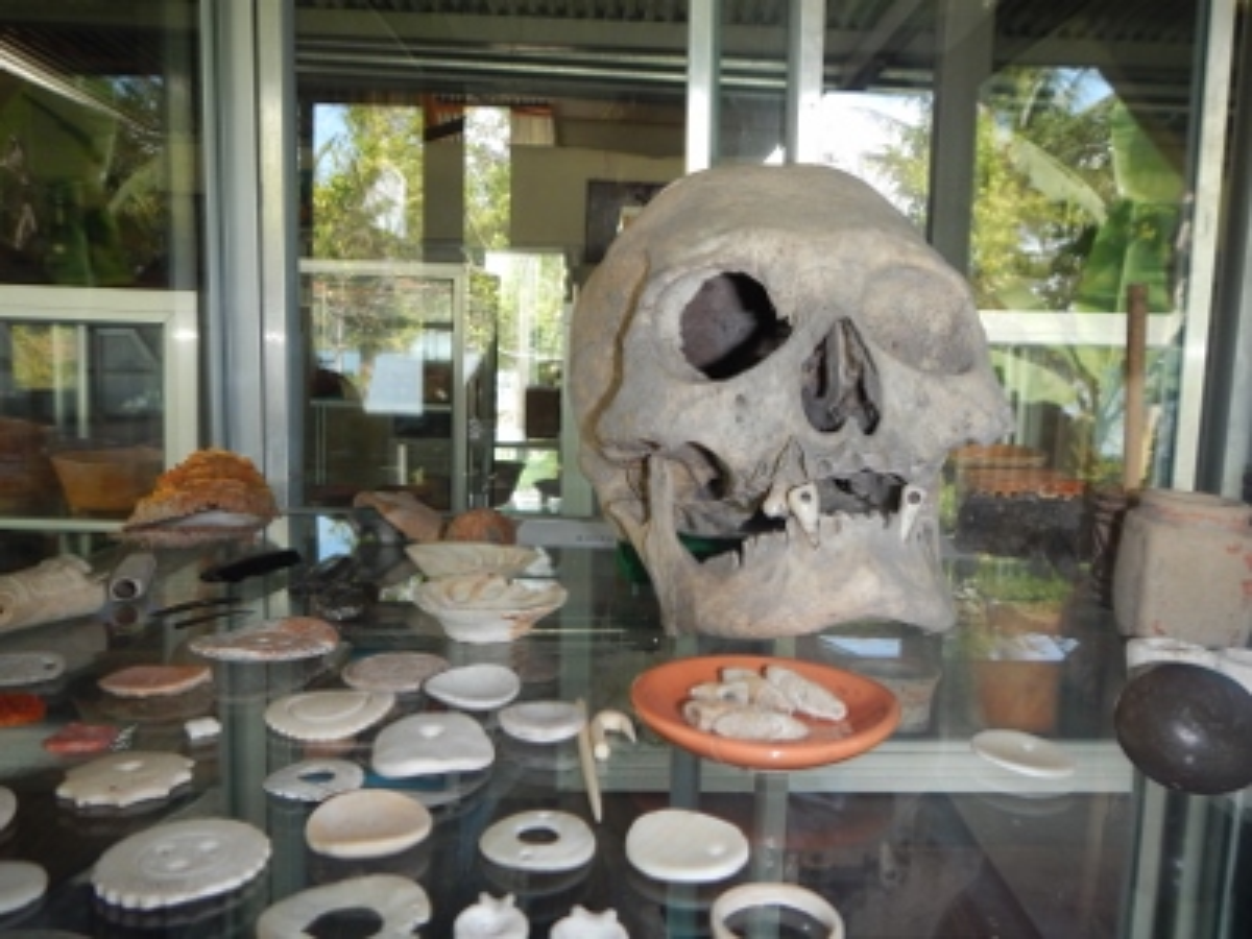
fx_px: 1013
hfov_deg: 63.4
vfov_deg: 49.7
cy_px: 470
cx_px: 626
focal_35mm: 28
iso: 200
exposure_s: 1/30
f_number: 3.9
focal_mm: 5
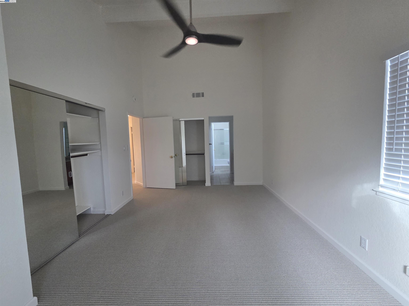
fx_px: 154
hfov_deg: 106.2
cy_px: 153
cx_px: 204
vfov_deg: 89.9
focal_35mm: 13
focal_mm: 2.2
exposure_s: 1/100
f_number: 2.2
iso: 400
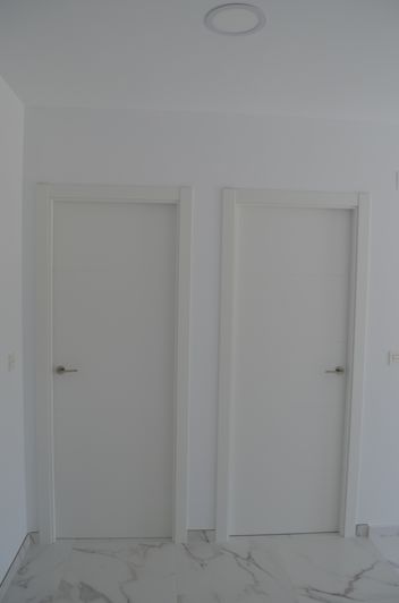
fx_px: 451
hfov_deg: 47.7
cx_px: 200
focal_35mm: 27
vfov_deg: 67.5
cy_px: 302
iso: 200
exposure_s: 1/125
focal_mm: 18
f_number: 5.6
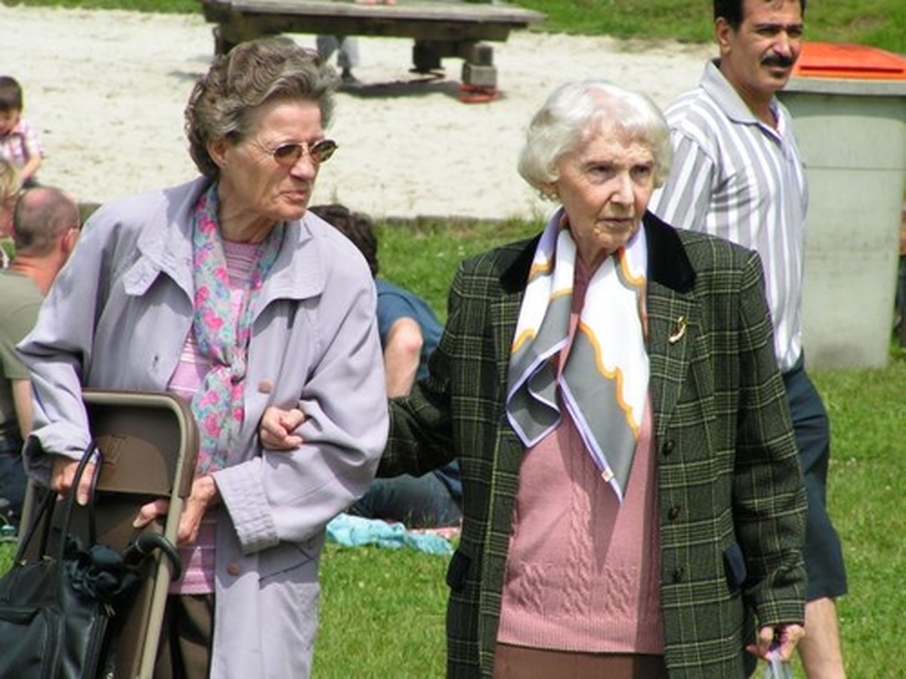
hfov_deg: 5.2
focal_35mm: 380
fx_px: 9946
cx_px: 453
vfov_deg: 3.9
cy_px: 340
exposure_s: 1/800
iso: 50
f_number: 5
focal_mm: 63
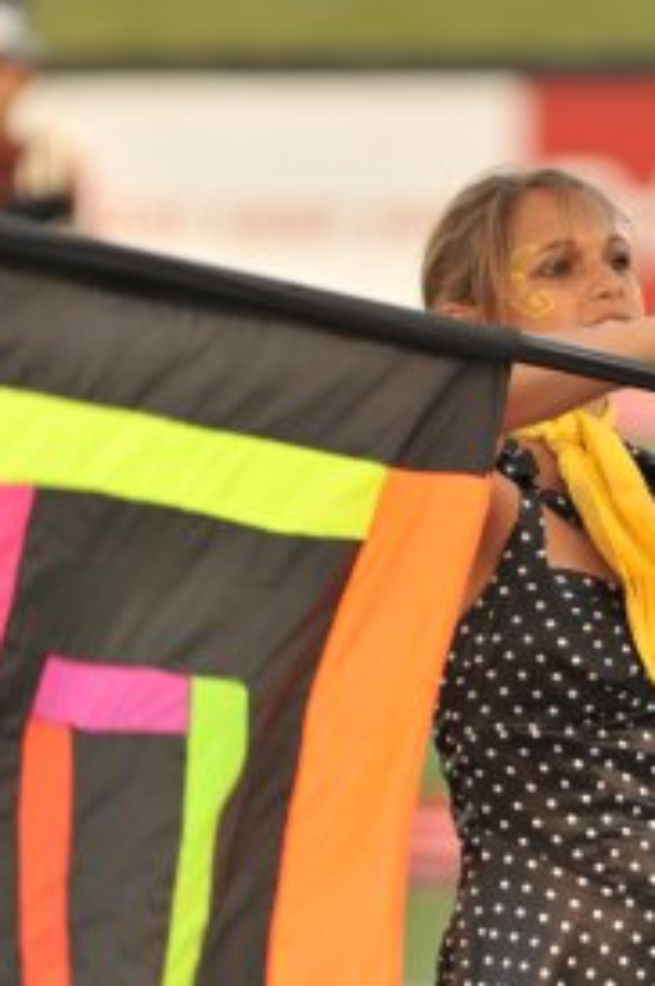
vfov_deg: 3.1
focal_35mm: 657
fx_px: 17975
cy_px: 1011
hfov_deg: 2.1
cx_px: 495
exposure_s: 1/320
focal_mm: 200
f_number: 2.8
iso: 200
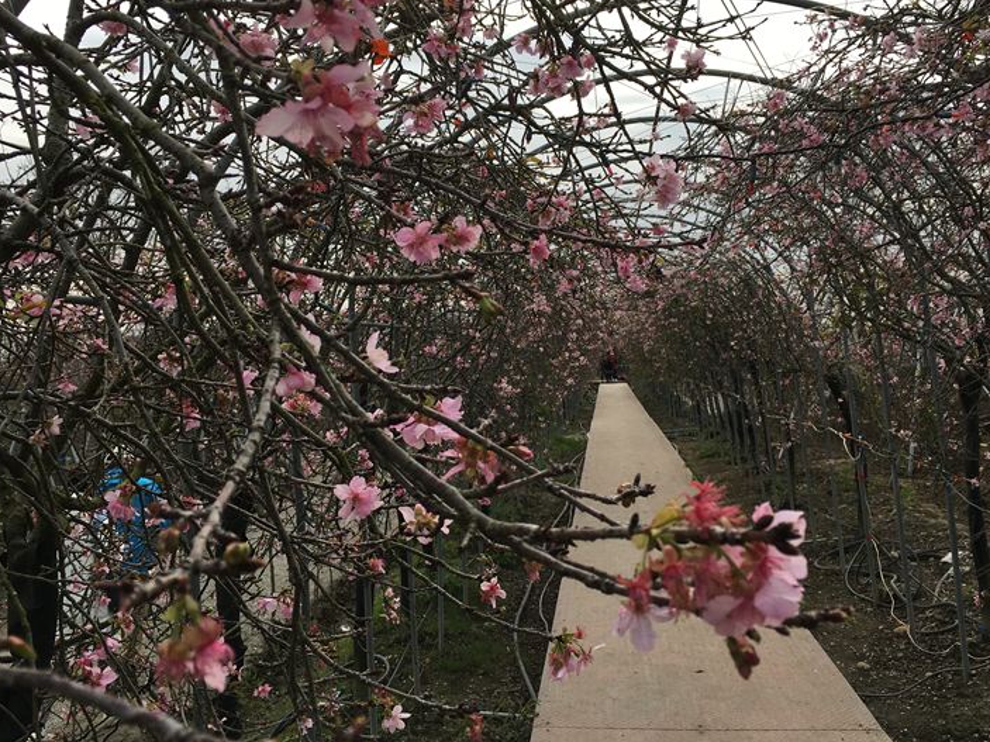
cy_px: 332
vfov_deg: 42.9
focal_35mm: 33
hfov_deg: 55.3
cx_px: 460
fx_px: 944
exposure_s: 1/864
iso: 25
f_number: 2.2
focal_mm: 4.15
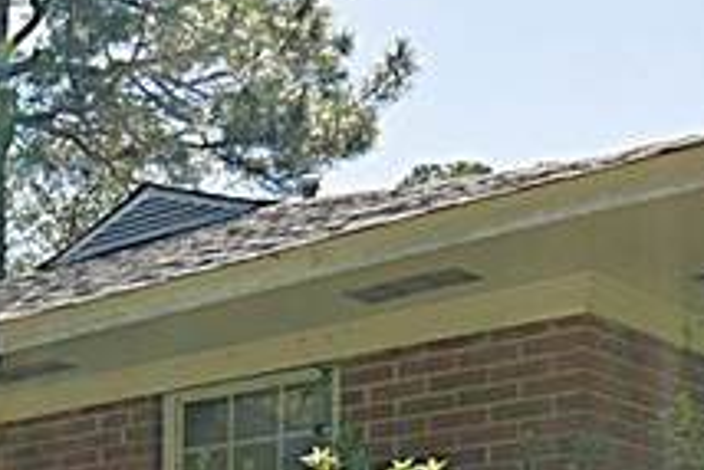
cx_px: -306
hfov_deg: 22.6
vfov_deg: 16.3
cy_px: 717
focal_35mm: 76
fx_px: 1487
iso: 100
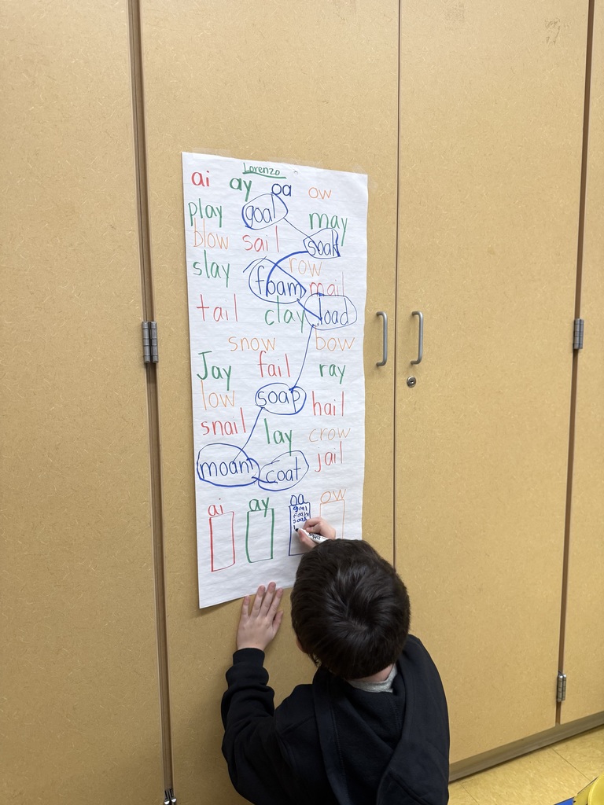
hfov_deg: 56.8
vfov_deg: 71.6
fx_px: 558
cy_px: 402
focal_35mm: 24
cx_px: 302
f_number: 1.78
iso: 200
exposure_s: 1/120
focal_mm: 6.76
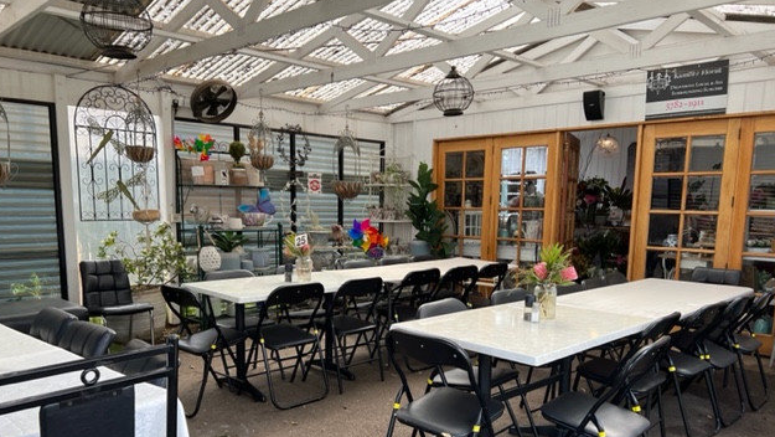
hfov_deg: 66.1
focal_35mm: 29
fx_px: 596
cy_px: 291
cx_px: 388
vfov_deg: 39.7
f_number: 1.5
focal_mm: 5.7
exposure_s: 1/394
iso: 50
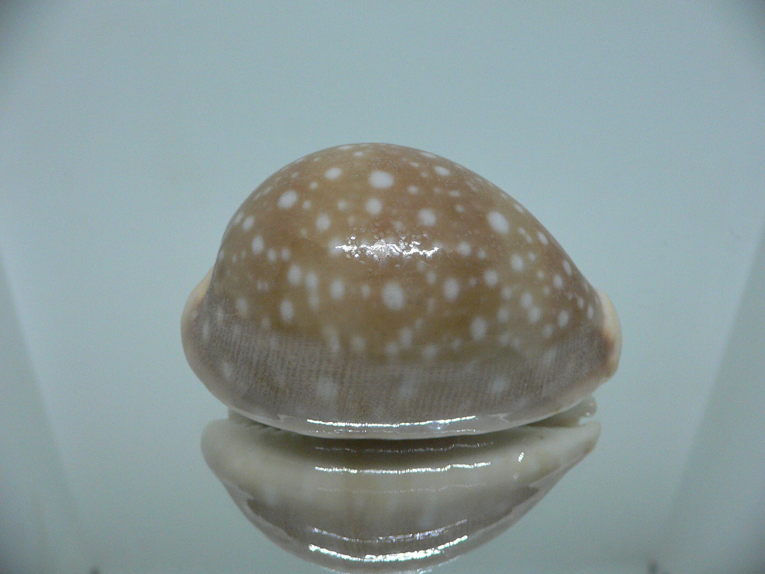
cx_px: 382
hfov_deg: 52.6
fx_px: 773
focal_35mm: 35
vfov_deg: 40.7
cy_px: 287
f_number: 2.8
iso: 200
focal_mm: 4.6
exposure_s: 1/60
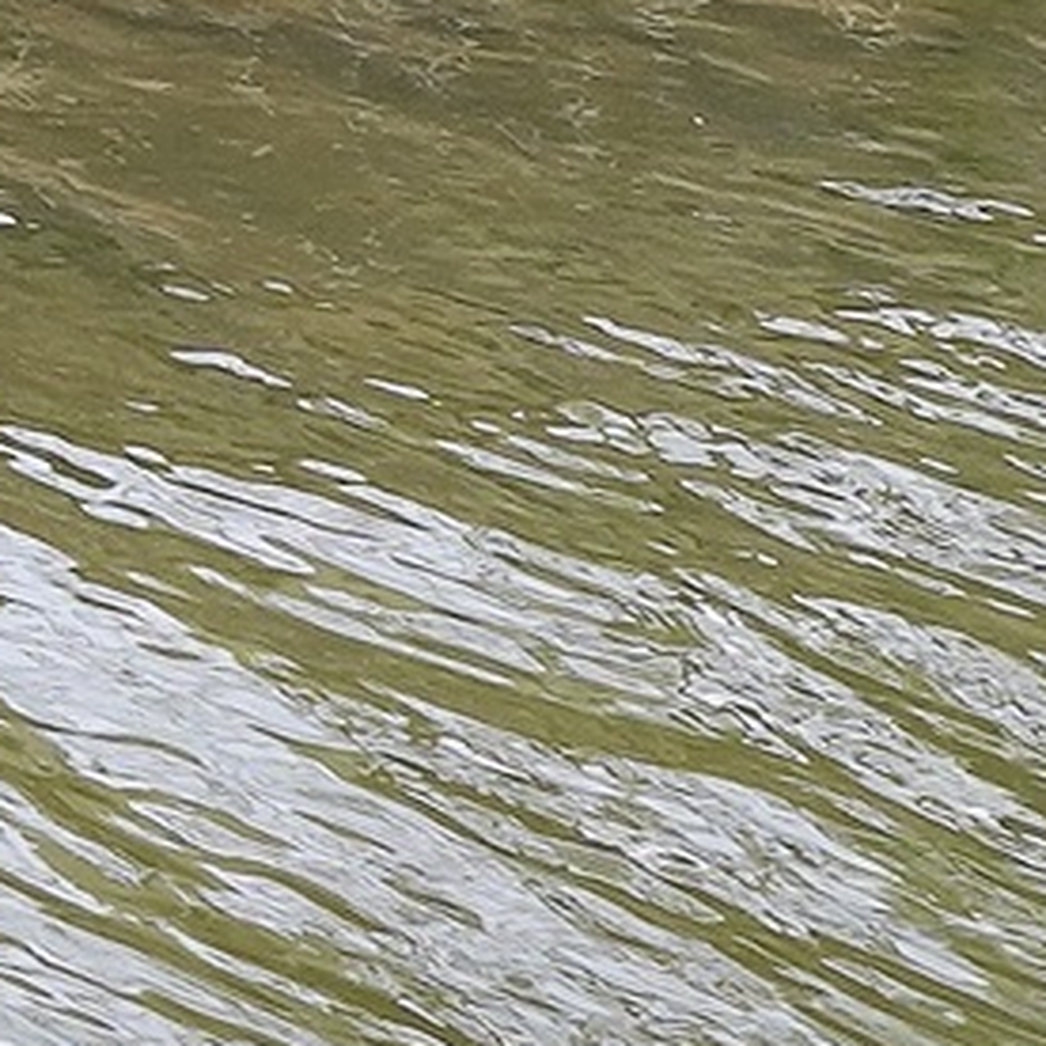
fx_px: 5097
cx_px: -3998
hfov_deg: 6.6
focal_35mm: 149
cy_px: -1747
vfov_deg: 9.8
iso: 100
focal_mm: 10.5
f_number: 5.6
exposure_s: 1/80
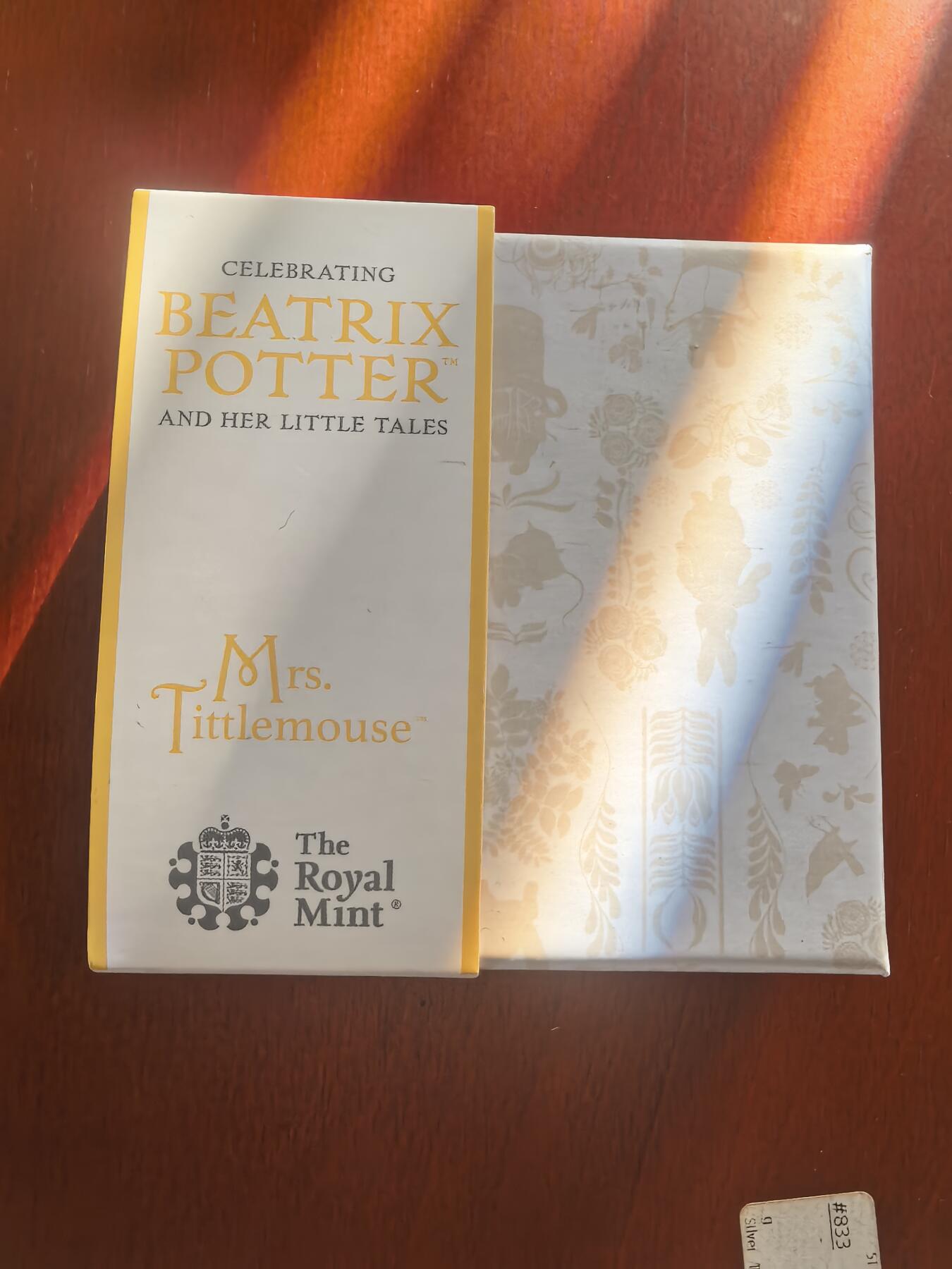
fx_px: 880
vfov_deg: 71.6
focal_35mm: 24
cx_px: 476
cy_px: 634
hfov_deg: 56.8
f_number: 2.2
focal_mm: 1.68
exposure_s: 1/313
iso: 50
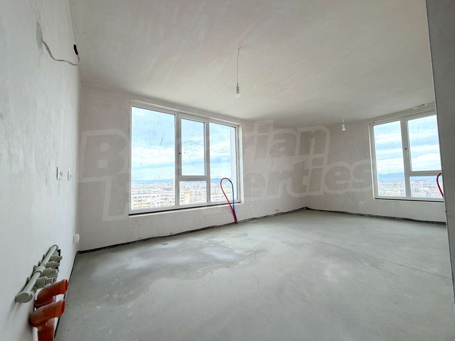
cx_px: 228
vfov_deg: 85.7
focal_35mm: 14
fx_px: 184
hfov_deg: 102.1
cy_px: 170
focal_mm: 2.22
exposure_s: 1/142
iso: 50
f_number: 2.2
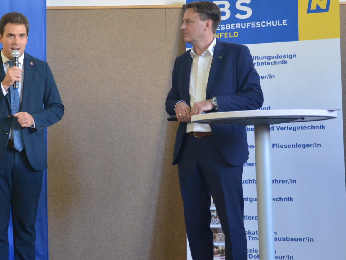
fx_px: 890
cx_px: 0
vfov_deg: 16.6
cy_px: 129
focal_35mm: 89
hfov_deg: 21.2
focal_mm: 30
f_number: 4.2
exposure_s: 1/30
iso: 1600
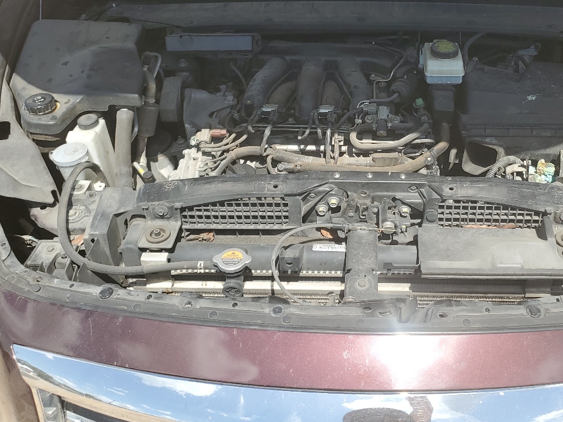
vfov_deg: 35.1
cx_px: 361
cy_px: 104
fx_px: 651
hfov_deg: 46.3
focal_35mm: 40
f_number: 1.5
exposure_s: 1/2000
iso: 50
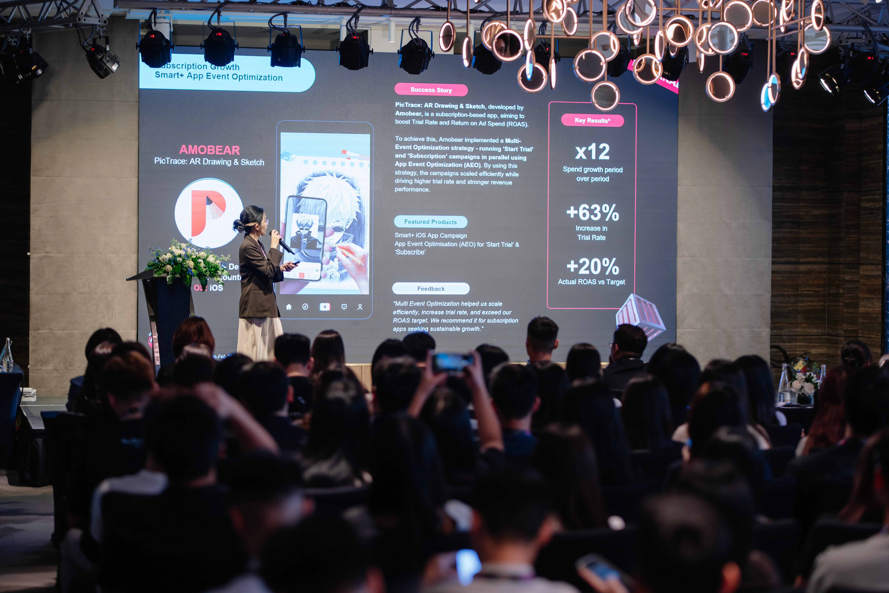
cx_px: 444
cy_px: 296
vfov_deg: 16.1
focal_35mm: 85
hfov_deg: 23.9
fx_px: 2099
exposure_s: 1/125
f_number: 2.2
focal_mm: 85
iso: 400
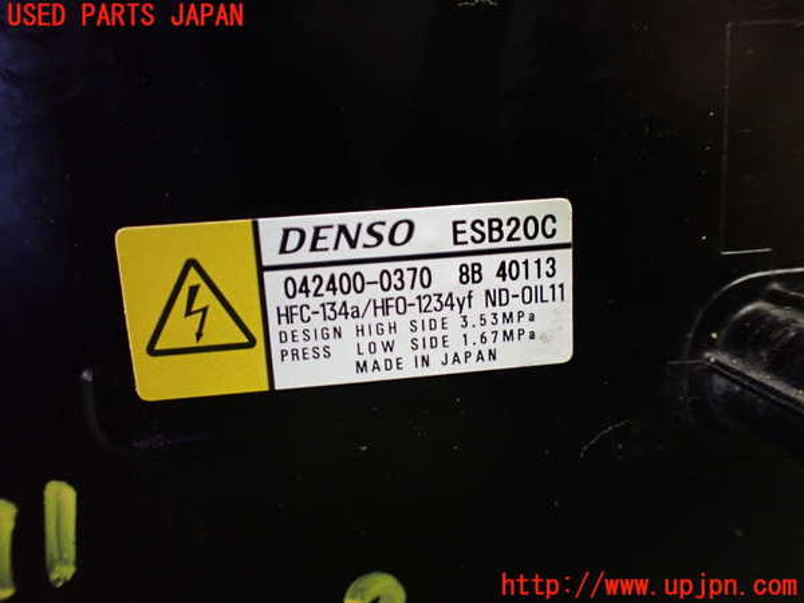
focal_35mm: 30
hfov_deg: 60.0
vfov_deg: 46.8
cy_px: 302
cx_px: 402
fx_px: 697
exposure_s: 1/60
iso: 800
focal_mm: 5.4
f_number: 2.3
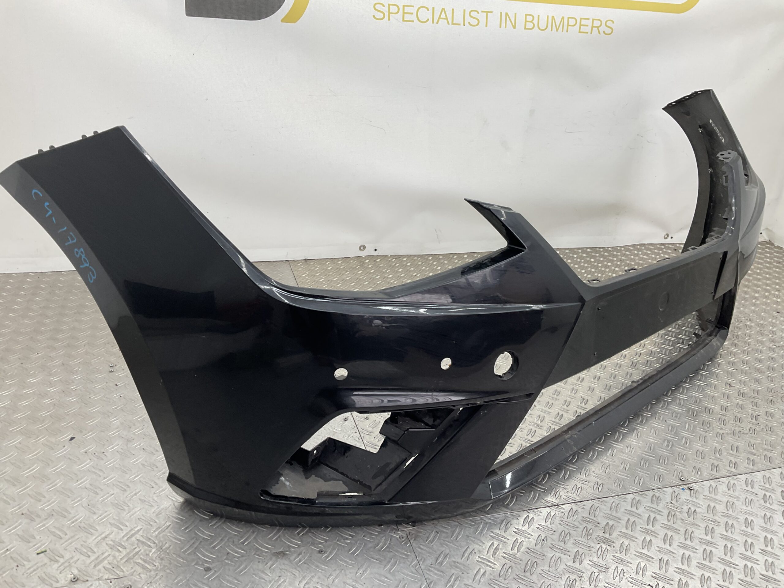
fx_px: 657
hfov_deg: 61.7
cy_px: 294
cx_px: 392
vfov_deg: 48.2
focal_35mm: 29
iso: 25
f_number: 1.8
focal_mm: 3
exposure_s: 1/120
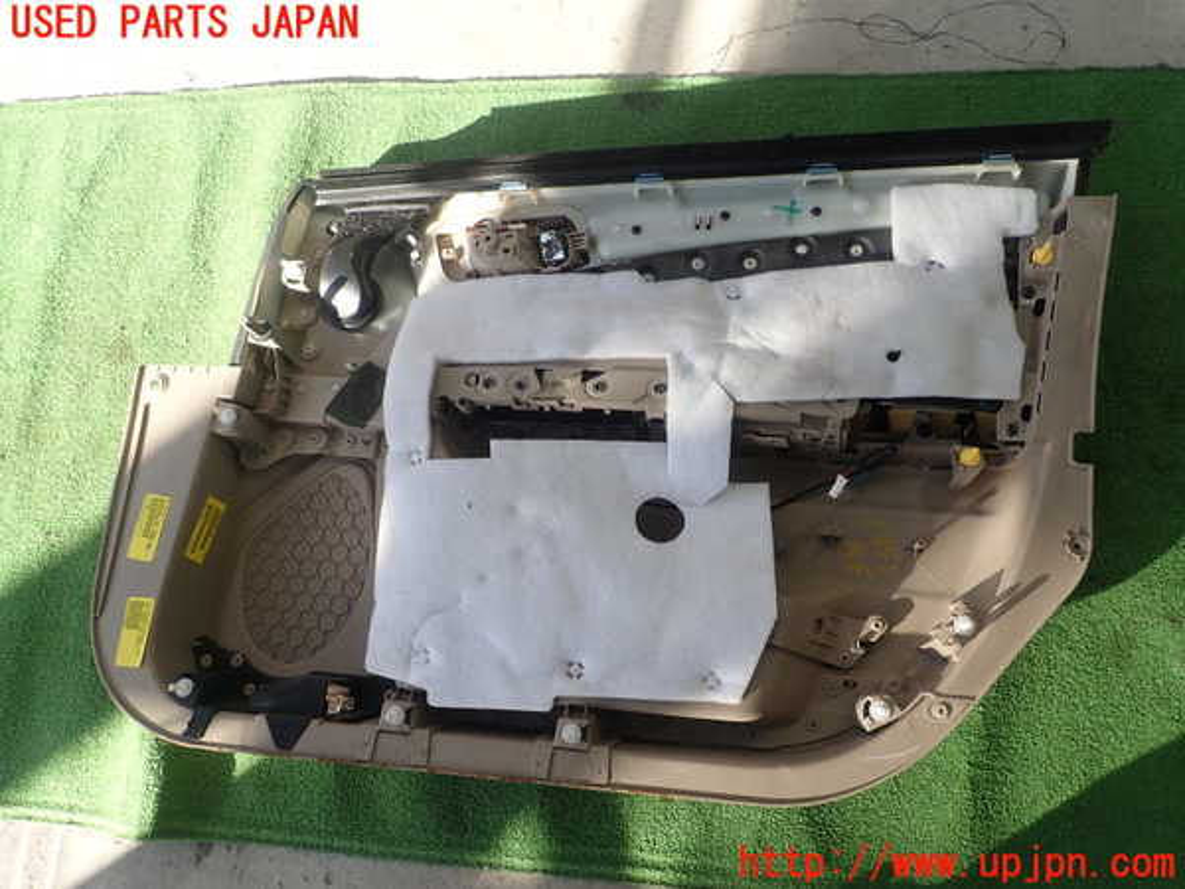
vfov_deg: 54.9
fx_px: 856
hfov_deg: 69.4
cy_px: 444
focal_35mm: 25
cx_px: 592
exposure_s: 1/160
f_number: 2.8
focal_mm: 4.5
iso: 100
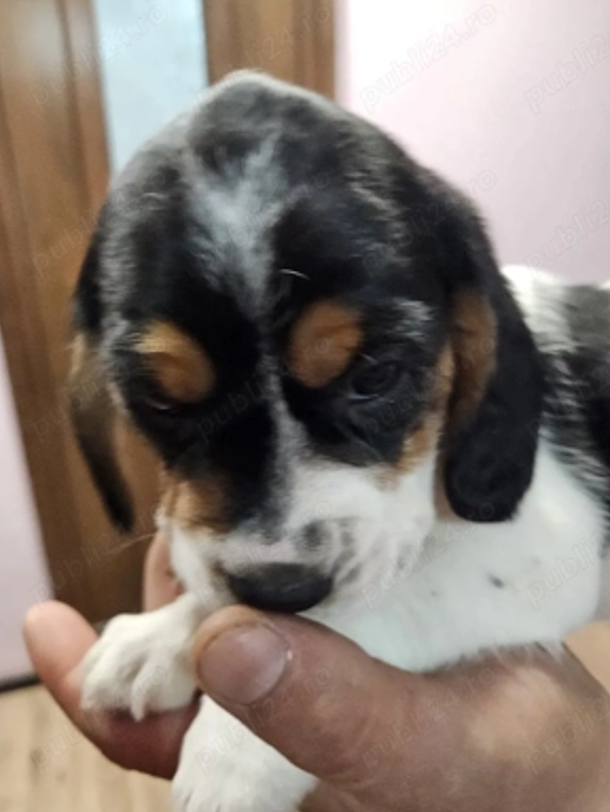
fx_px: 563
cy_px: 411
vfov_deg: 71.5
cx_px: 305
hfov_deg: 56.9
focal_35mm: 24
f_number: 1.8
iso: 640
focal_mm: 5.4
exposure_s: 1/50.3
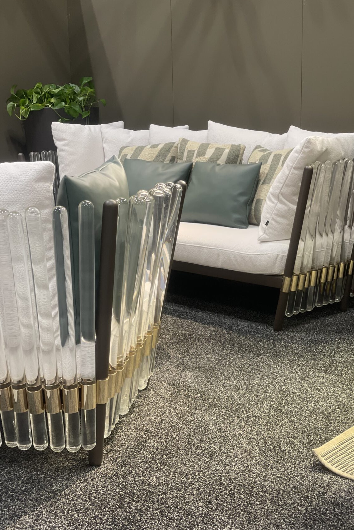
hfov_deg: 24.6
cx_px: 200
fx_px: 811
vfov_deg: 36.2
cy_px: 266
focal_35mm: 55
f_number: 2
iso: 125
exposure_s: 1/40
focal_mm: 6
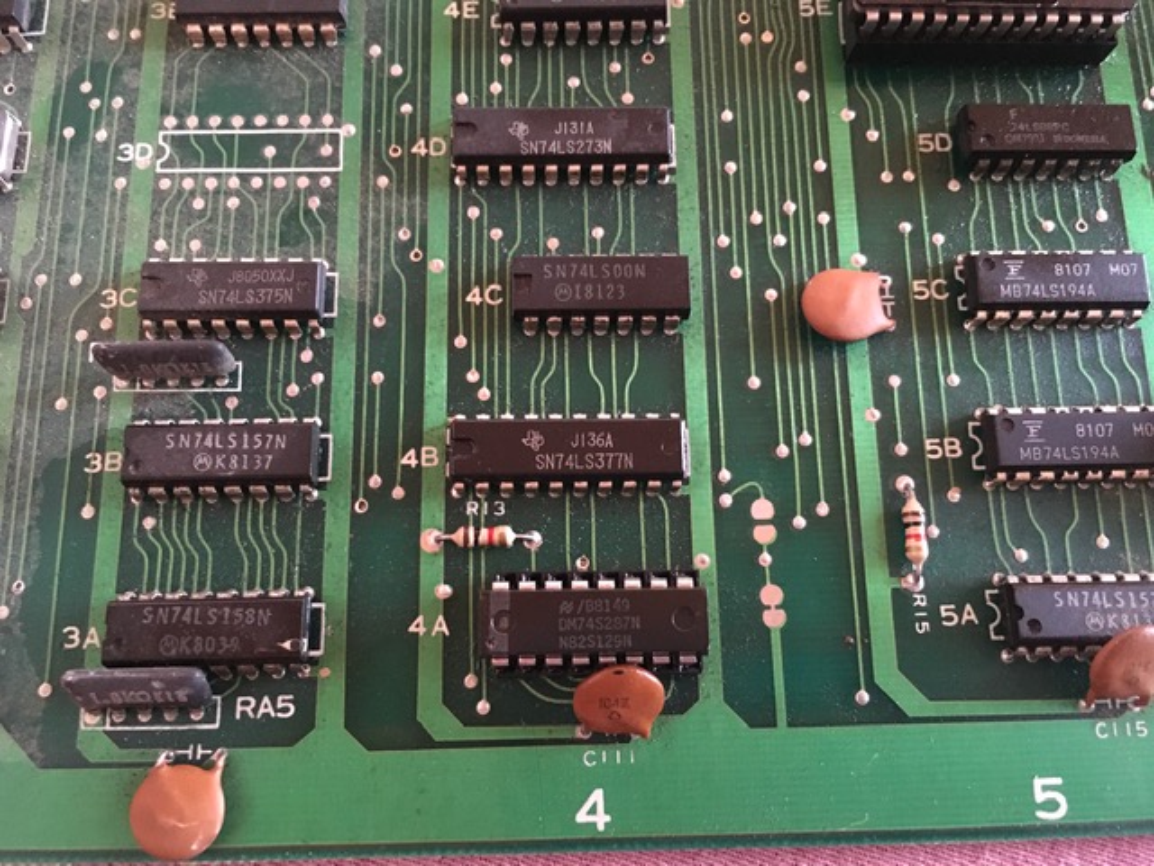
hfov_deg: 61.7
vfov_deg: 48.2
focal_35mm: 29
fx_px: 967
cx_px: 577
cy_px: 433
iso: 500
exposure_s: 1/17
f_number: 2.2
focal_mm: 4.15
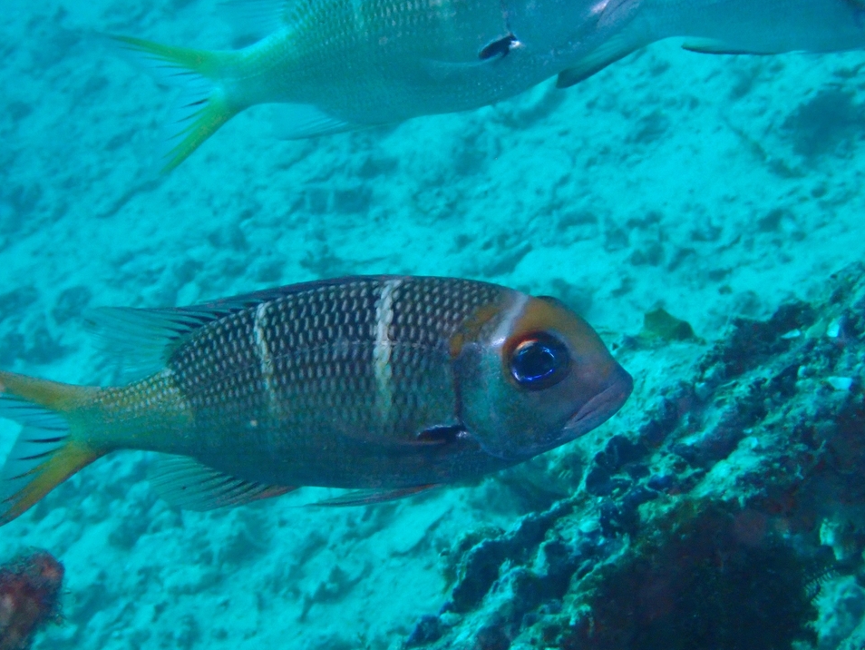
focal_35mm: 92
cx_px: 385
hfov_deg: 21.3
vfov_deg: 16.1
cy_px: 350
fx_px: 2300
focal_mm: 13.65
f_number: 5.6
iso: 800
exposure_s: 1/160
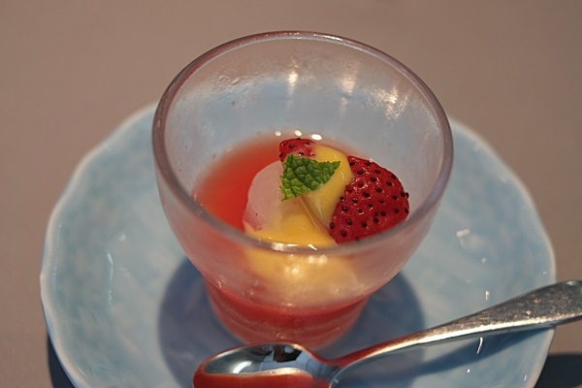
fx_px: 857
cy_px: 194
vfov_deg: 25.5
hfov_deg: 37.5
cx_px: 291
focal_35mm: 53
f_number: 2.8
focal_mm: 35
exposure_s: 1/90
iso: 640
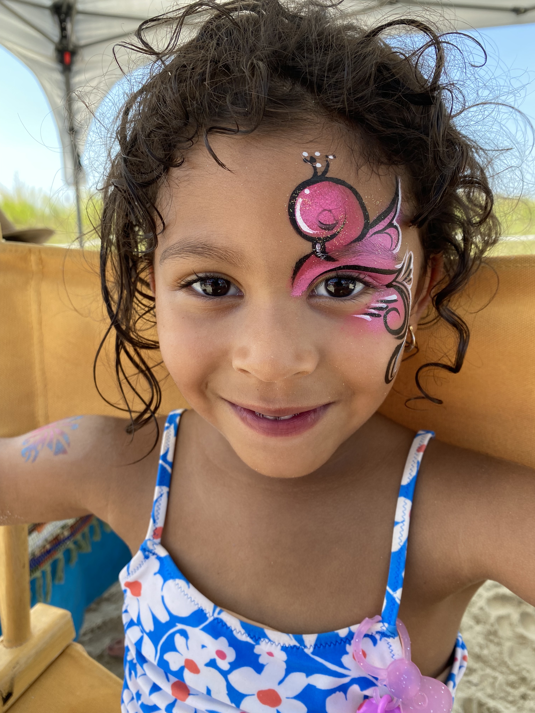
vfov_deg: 67.3
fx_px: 536
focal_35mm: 26
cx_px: 268
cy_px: 356
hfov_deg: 53.1
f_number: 1.8
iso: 32
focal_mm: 4.25
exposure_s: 1/389
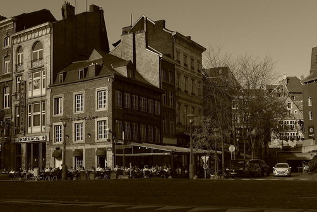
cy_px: 121
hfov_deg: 36.1
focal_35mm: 55
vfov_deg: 24.6
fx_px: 484
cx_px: 128
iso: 200
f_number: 8
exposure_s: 1/400
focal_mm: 20.6
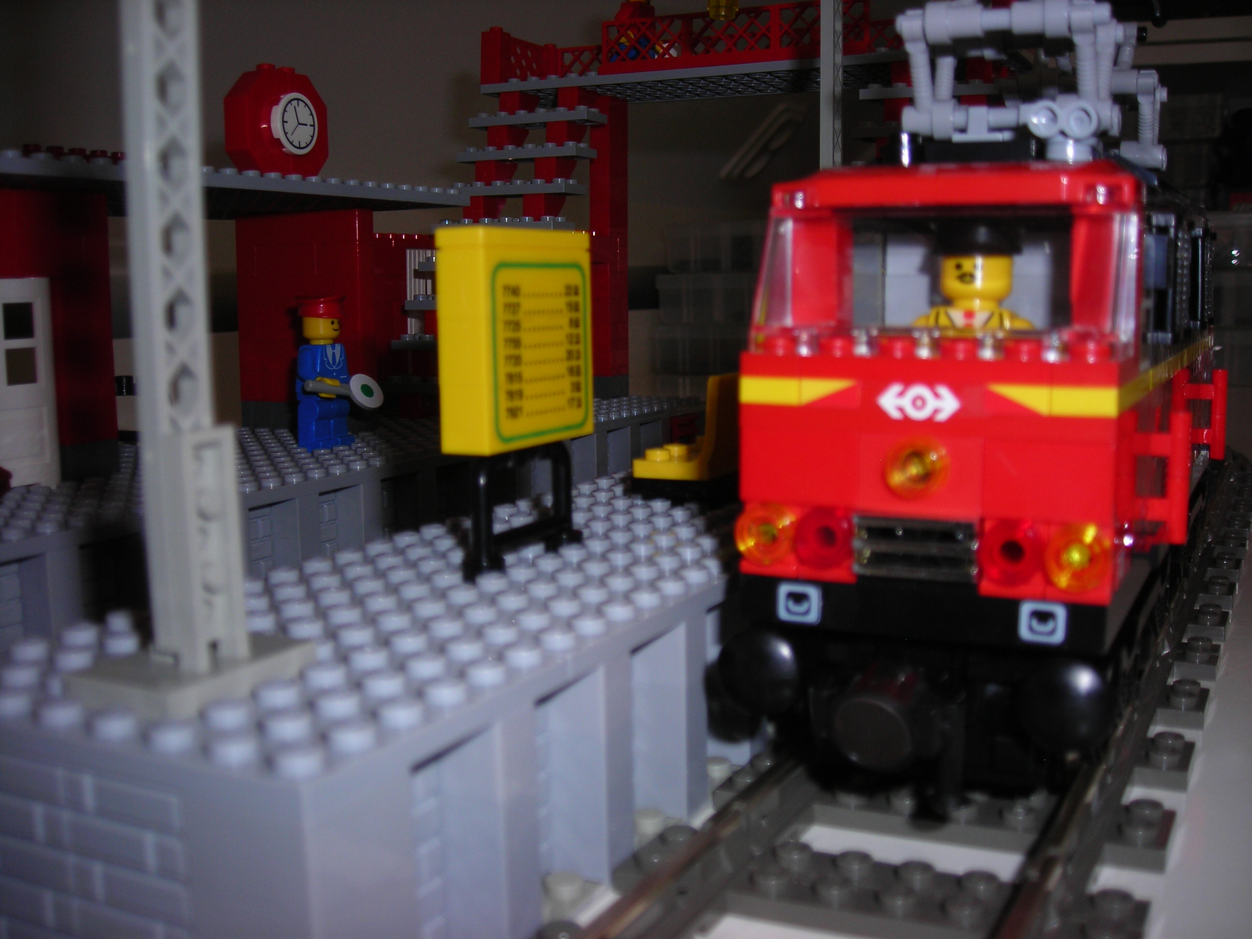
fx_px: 1374
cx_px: 626
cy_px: 470
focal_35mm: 38
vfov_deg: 37.7
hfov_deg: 49.0
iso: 50
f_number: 3.2
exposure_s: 1/60.1
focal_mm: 6.3
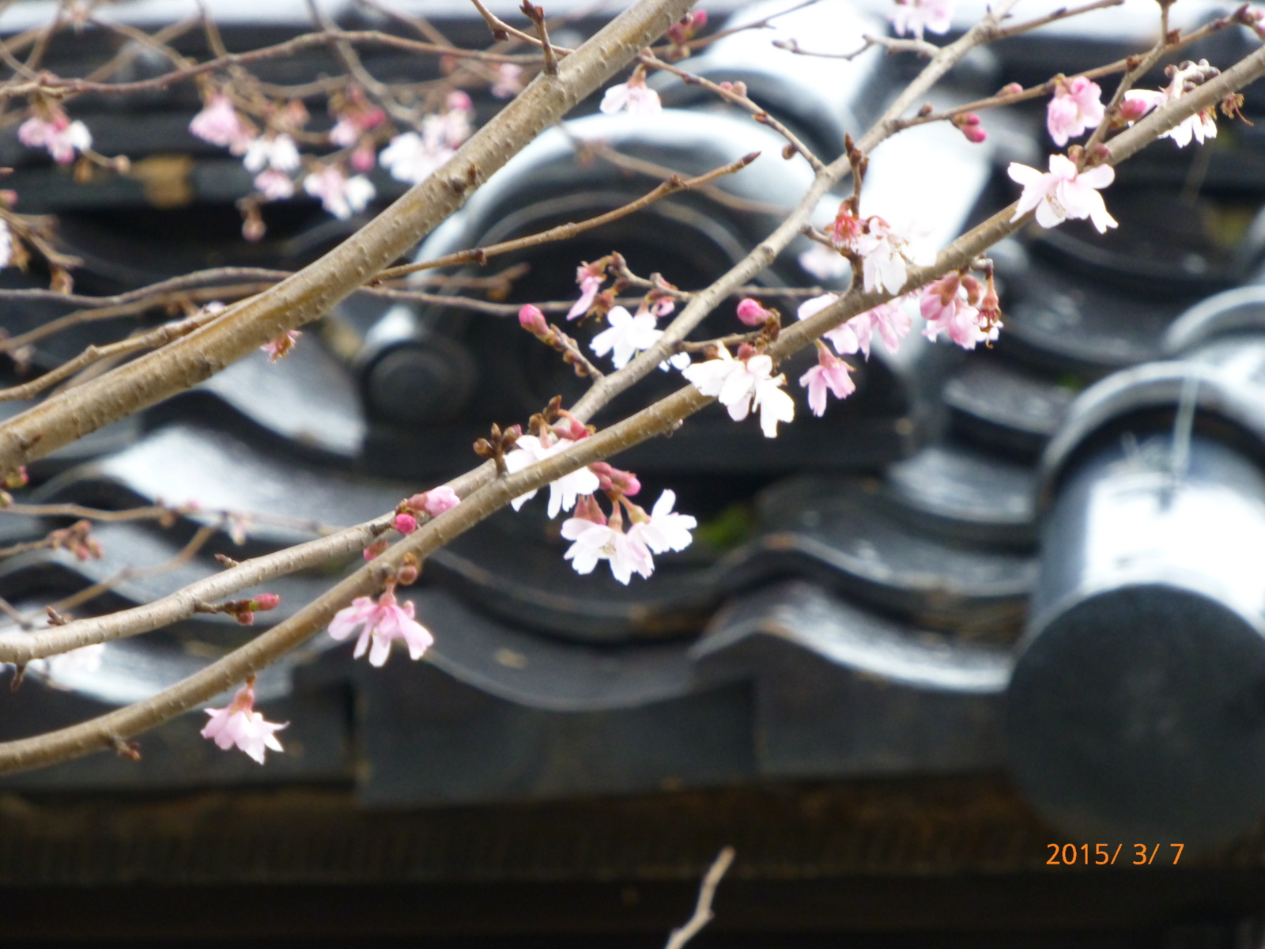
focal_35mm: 214
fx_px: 7820
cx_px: 632
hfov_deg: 9.2
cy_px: 474
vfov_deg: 6.9
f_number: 5.6
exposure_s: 1/13
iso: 400
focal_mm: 38.2
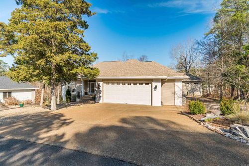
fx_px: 124
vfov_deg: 67.3
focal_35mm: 18
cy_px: 83
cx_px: 124
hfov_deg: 90.0
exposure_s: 1/1600
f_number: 10
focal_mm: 12
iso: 160
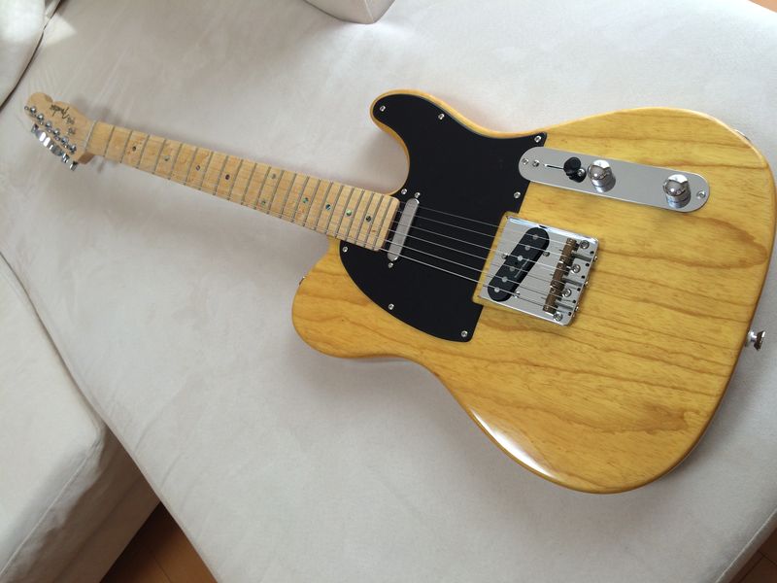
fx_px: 651
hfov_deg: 61.7
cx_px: 388
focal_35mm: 29
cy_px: 292
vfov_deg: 48.2
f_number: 2.2
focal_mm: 4.15
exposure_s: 1/60
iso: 40
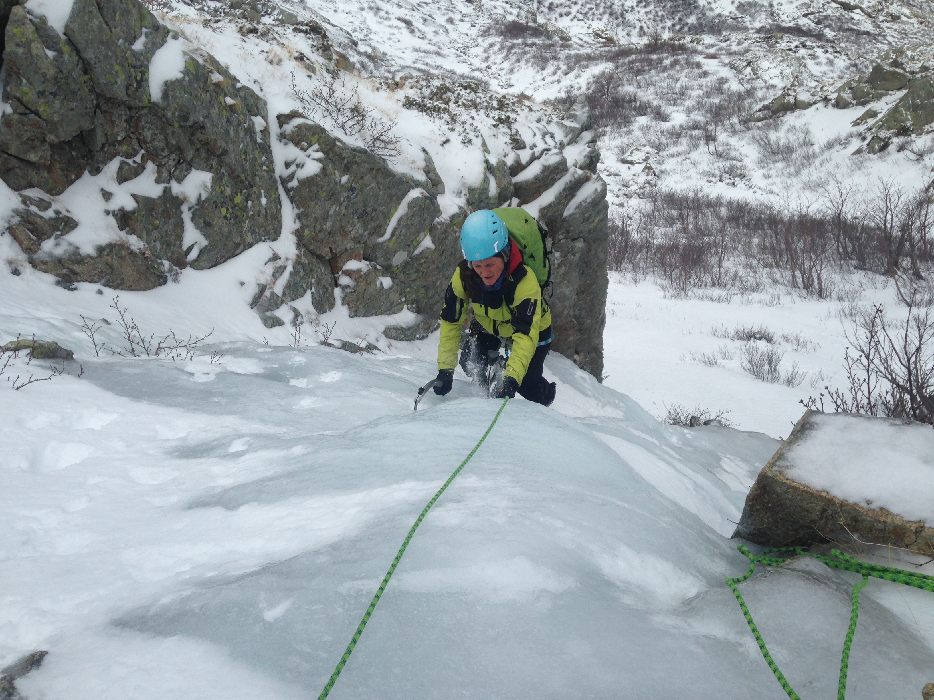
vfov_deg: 42.9
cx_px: 467
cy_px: 350
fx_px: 890
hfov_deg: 55.4
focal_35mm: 33
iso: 50
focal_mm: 4.12
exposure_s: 1/1427
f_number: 2.4
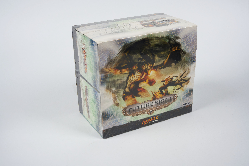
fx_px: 335
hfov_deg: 40.8
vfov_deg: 27.9
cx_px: 124
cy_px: 83
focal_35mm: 48
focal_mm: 48.4
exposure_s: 1/50
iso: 800
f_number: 13
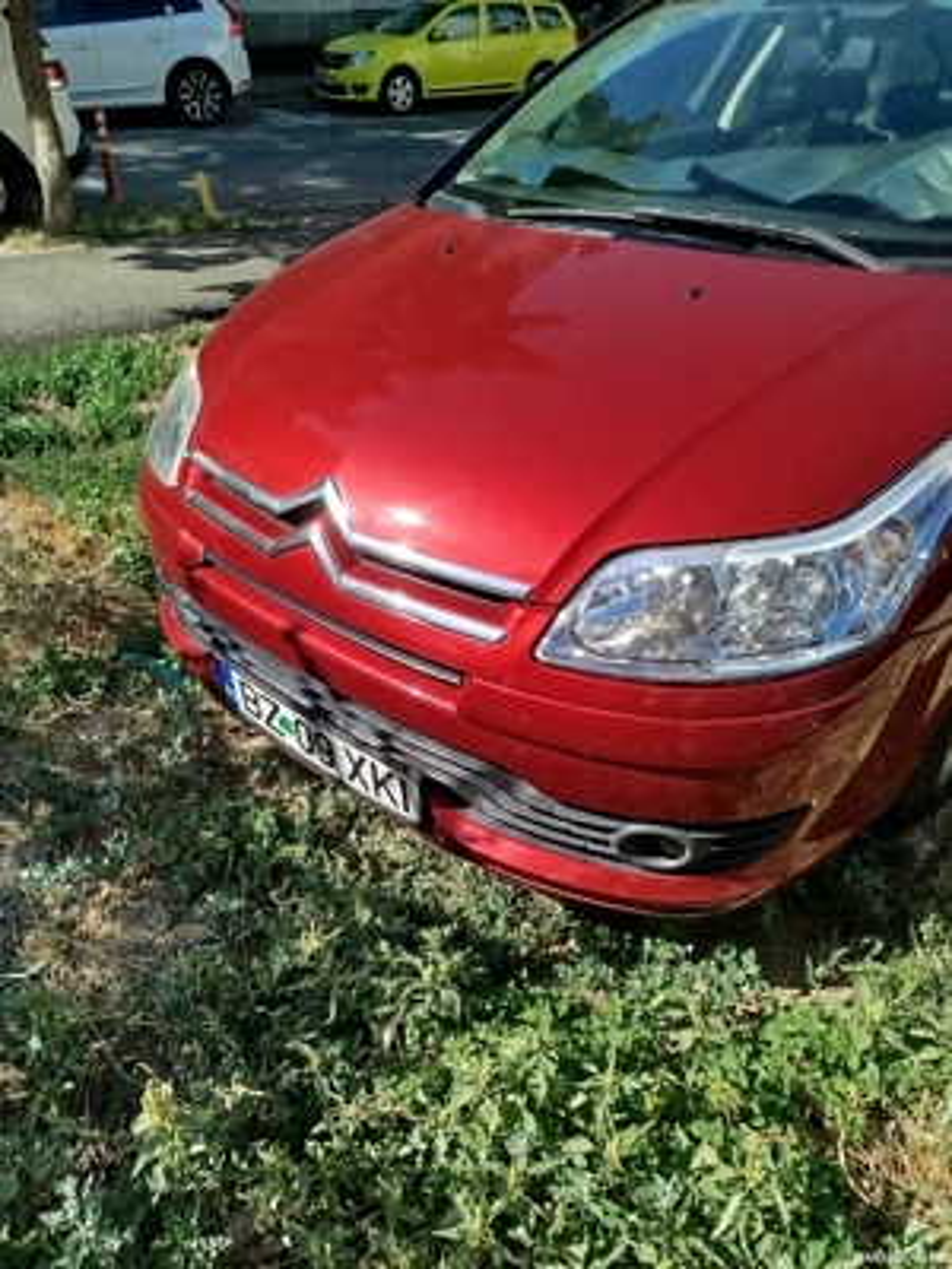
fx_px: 880
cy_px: 634
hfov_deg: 56.8
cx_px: 476
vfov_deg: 71.6
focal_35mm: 24
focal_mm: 5.31
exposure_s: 1/803
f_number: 1.7
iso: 50
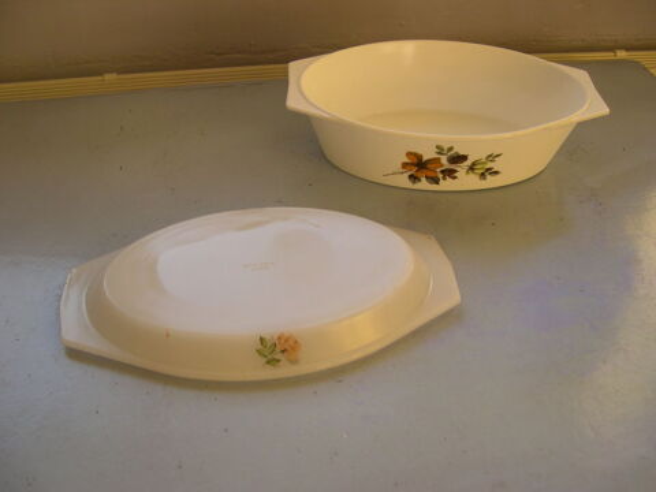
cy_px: 246
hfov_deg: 49.0
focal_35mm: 38
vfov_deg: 37.7
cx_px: 328
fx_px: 720
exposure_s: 1/113
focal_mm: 8
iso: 100
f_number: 2.8
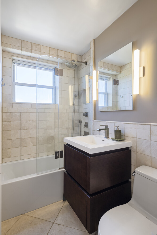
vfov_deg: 90.0
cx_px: 78
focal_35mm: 18
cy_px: 118
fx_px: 118
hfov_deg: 67.4
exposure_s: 1/15
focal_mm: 18
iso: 320
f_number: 3.5
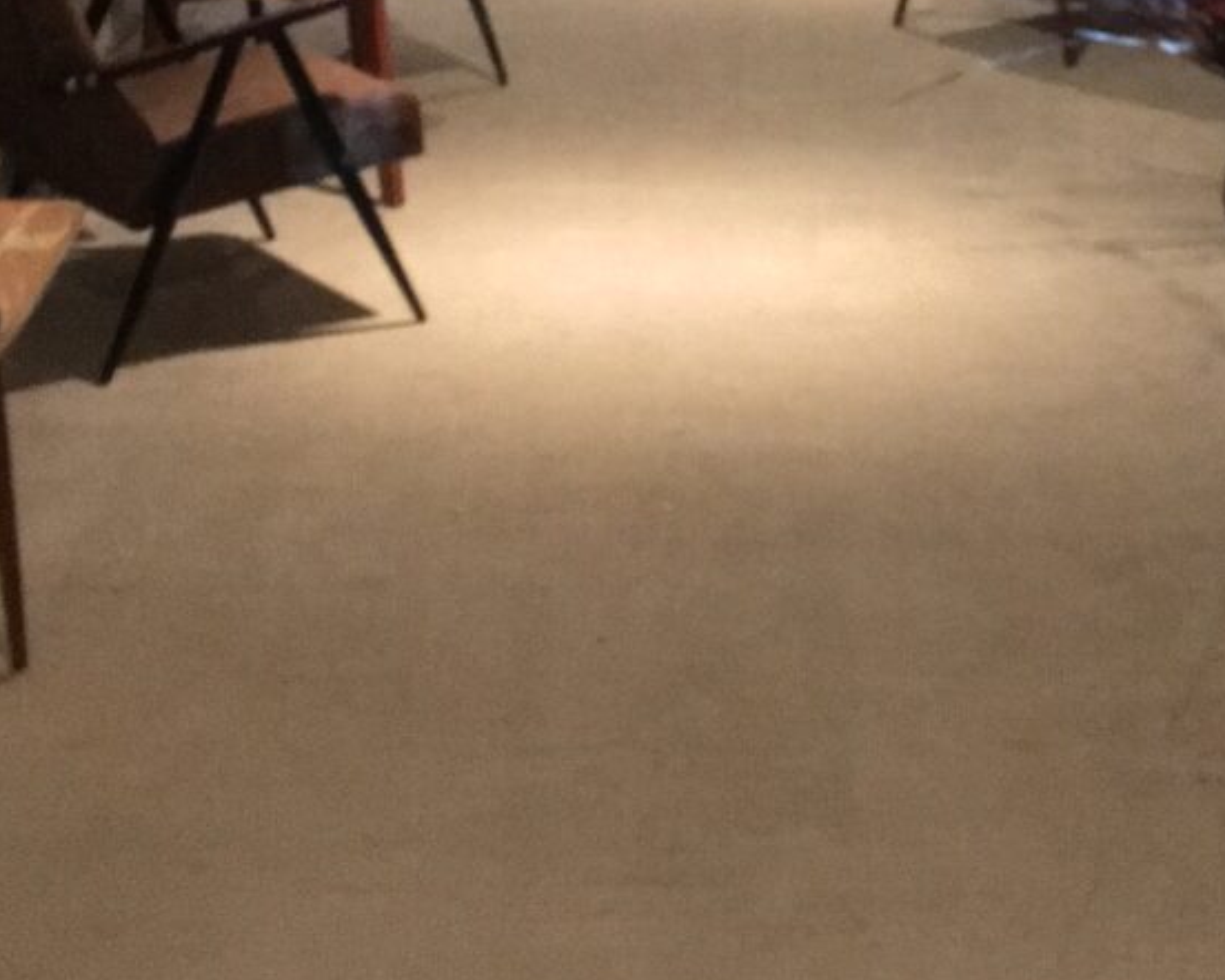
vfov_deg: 18.3
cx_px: 810
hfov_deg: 23.2
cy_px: 29
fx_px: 2974
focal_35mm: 82
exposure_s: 1/17
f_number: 2.2
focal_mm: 4.15
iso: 640
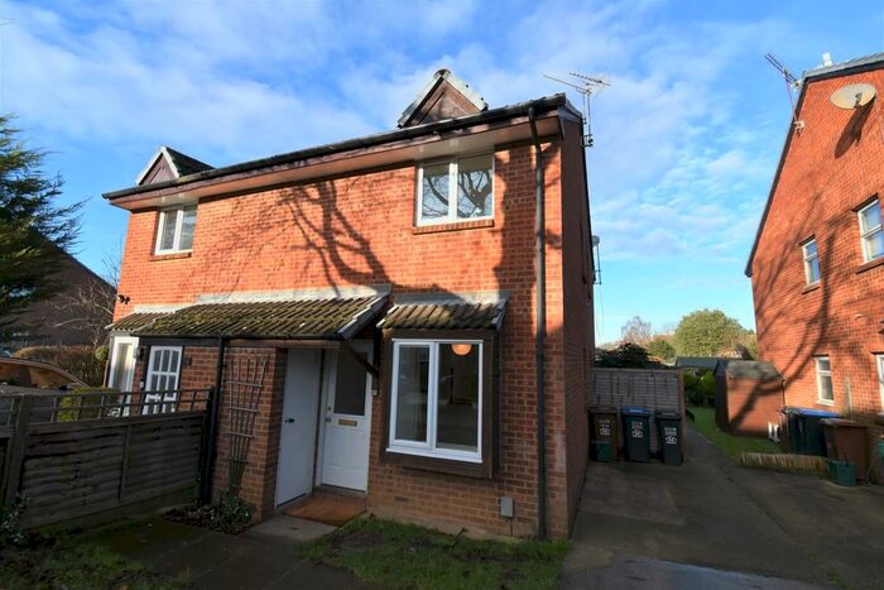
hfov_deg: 100.4
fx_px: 368
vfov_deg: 77.4
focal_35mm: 15
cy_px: 295
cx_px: 442
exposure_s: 1/250
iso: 200
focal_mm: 10
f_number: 8
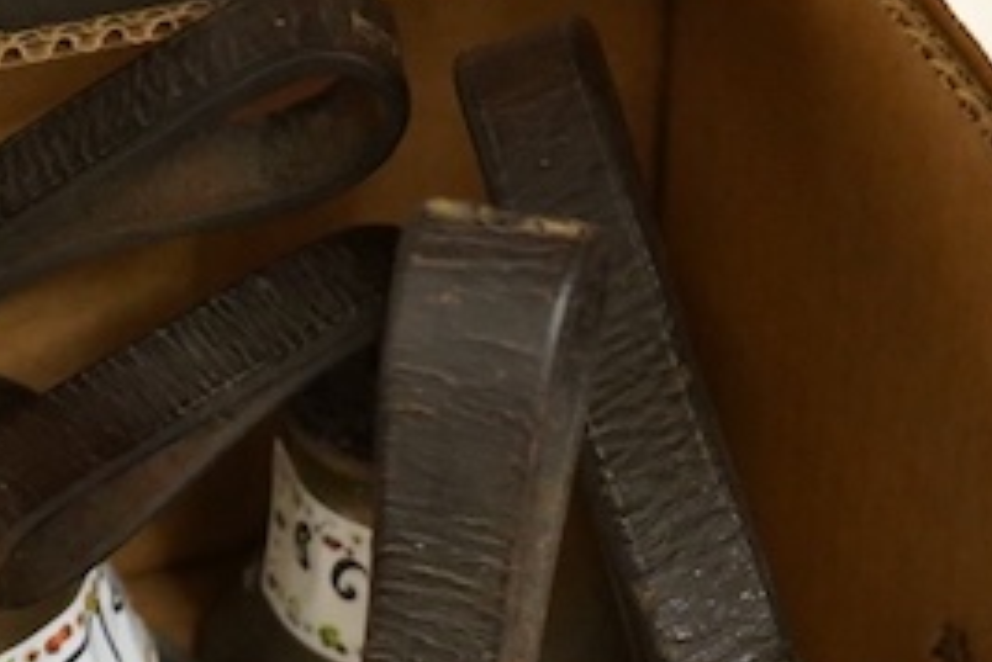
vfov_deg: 7.1
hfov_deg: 10.9
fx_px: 5211
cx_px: 431
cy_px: 1039
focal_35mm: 189
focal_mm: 30
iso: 2500
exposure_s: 1/60
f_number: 3.5
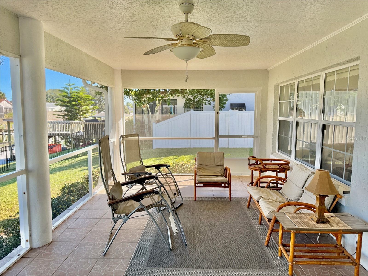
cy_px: 138
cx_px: 184
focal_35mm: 24
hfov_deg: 71.6
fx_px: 255
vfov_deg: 56.8
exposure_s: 1/580
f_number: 1.78
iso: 80
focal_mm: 6.76
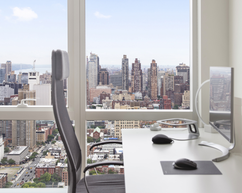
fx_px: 387
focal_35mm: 54
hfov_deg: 34.7
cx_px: 121
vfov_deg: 28.0
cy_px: 71
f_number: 8
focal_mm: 38
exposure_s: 1/15
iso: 100
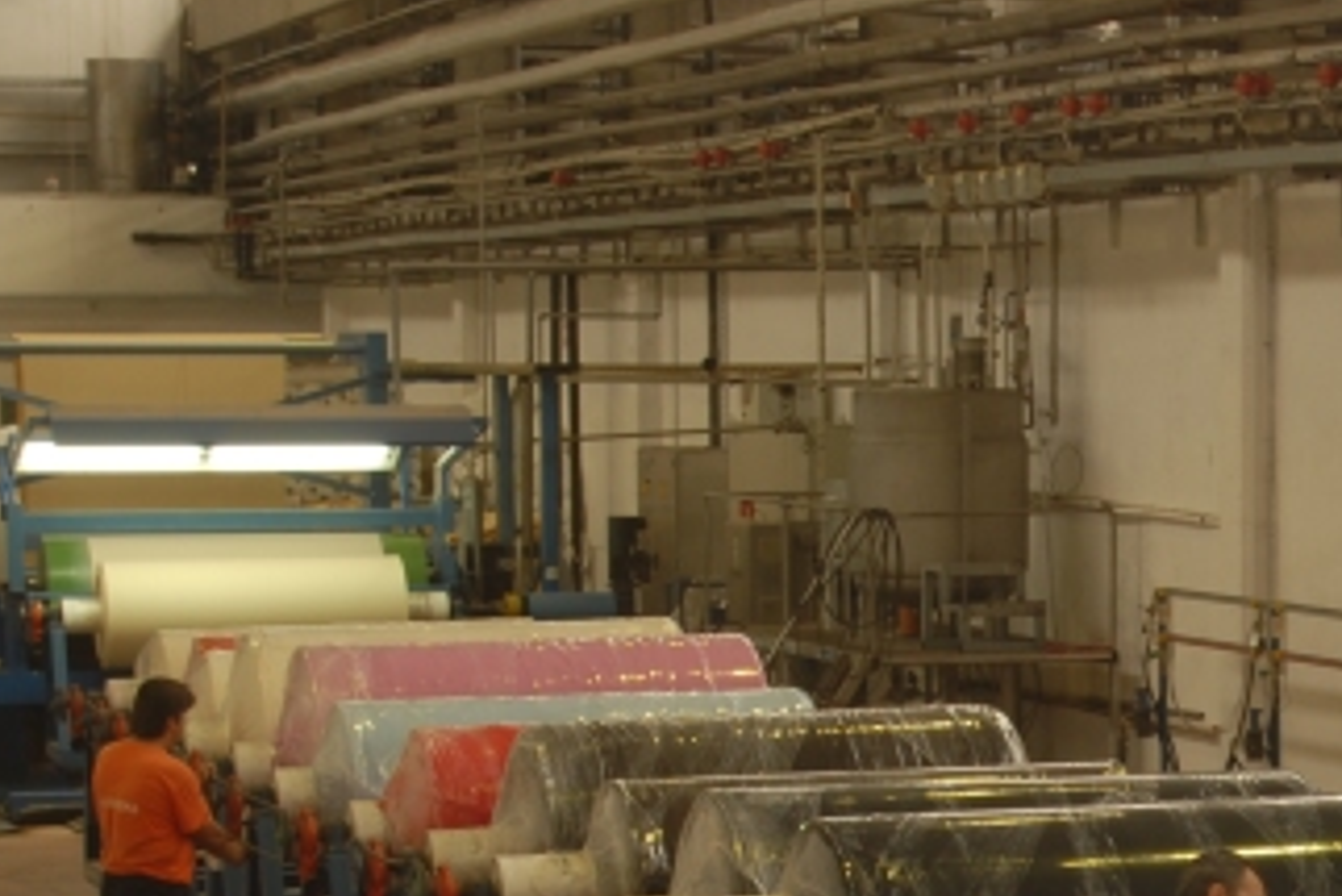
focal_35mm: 126
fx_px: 4706
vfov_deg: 10.7
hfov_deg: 15.7
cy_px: 1021
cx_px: 1530
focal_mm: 35
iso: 100
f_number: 5.6
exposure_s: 1/8
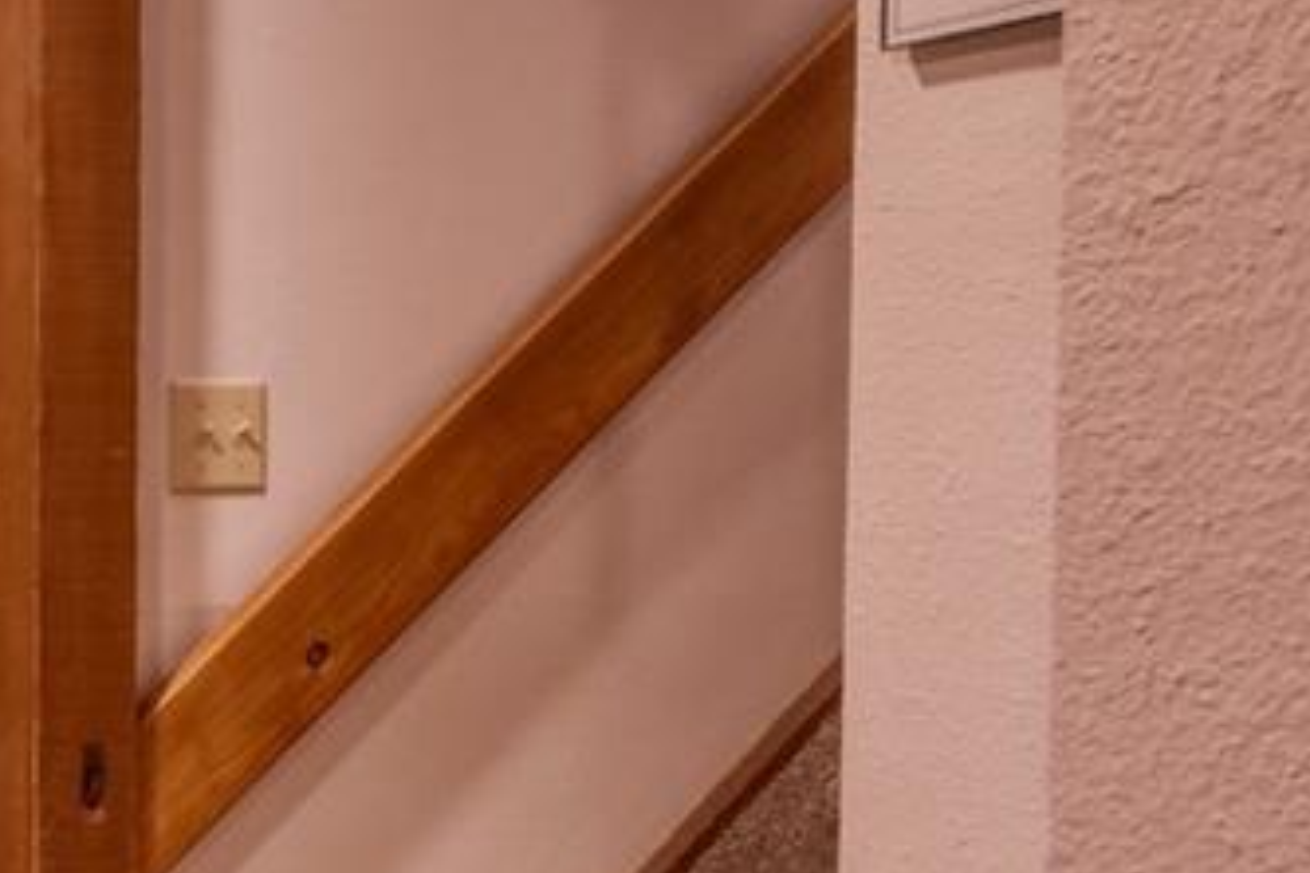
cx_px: -889
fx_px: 2620
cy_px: 802
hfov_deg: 21.3
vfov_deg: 18.6
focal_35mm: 72
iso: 800
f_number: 8
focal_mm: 10
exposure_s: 2.5
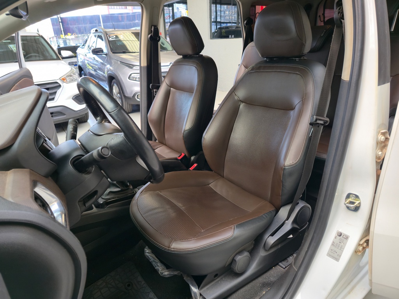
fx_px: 265
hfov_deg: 73.9
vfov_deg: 58.9
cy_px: 150
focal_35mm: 23
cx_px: 200
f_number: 1.7
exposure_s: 1/60
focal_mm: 6.3
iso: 40
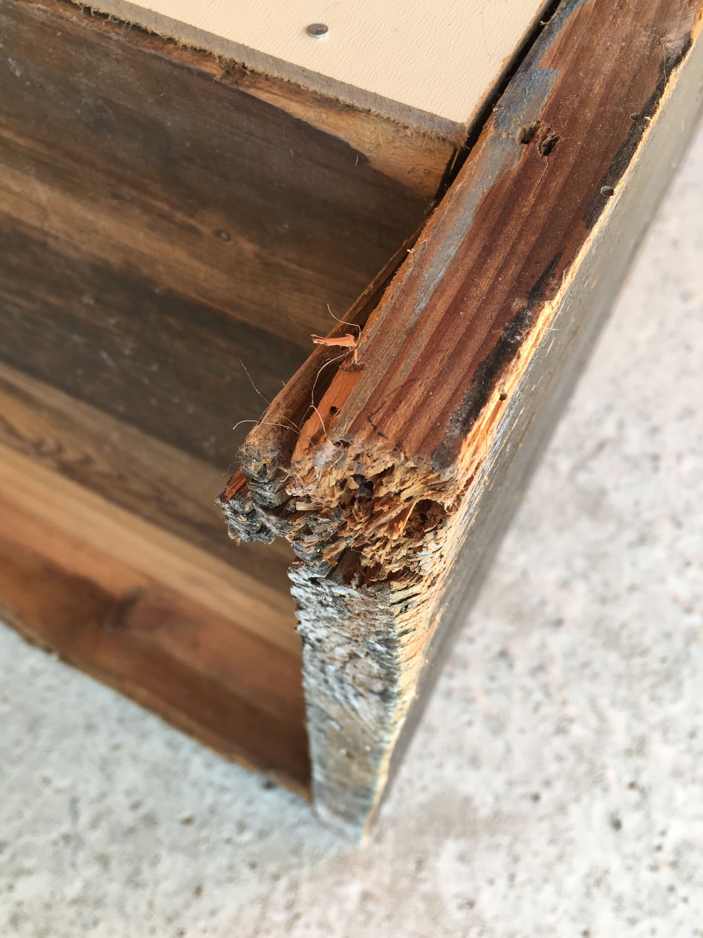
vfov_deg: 55.3
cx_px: 303
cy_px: 450
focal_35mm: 33
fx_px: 894
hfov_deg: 42.8
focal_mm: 4.15
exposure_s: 1/50
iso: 32
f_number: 2.2
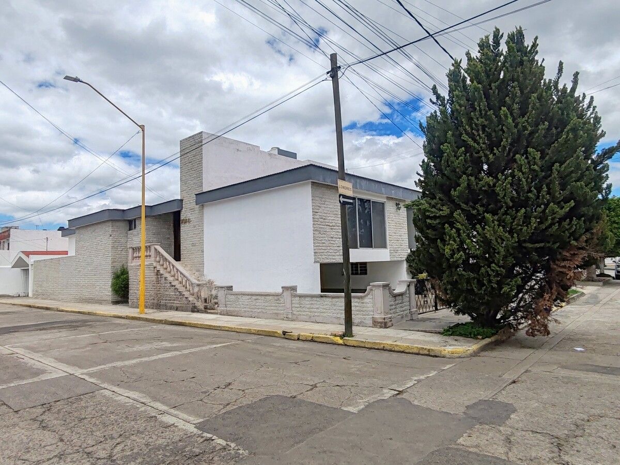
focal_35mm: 23
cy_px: 232
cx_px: 310
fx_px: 412
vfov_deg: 58.9
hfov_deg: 73.9
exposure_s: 1/2700
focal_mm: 1.96
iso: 50
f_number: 2.2
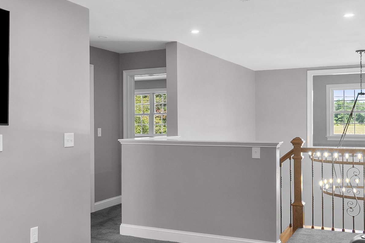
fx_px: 416
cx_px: 174
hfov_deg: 47.4
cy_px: 126
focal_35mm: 41
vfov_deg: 32.6
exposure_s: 1/1.67
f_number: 8
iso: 320
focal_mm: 16
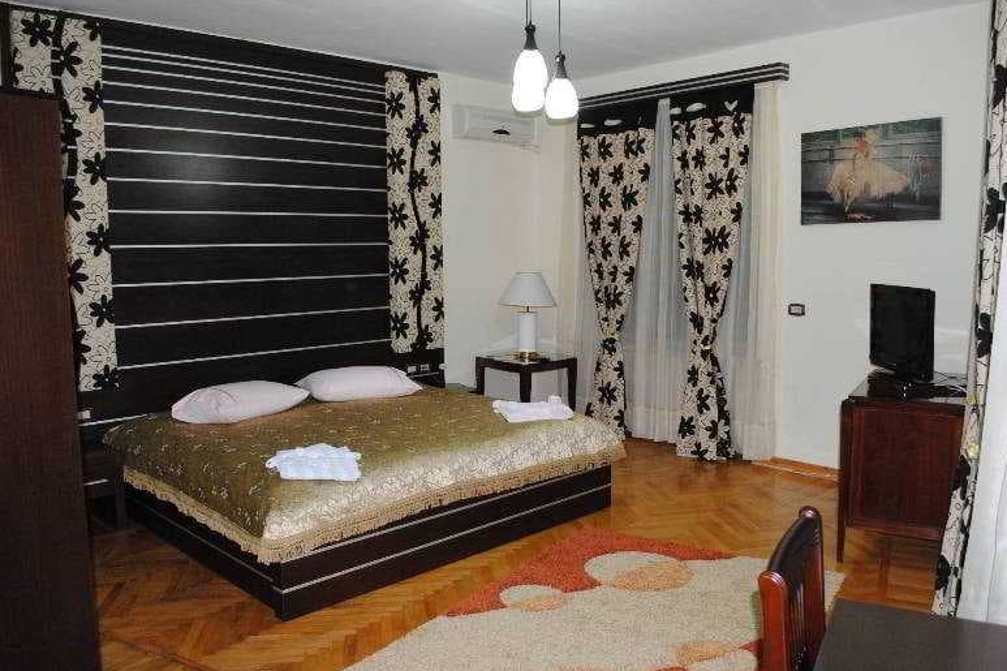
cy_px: 335
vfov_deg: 46.4
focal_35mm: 28
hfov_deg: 65.5
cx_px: 511
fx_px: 783
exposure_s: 1/60
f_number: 5
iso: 800
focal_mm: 18
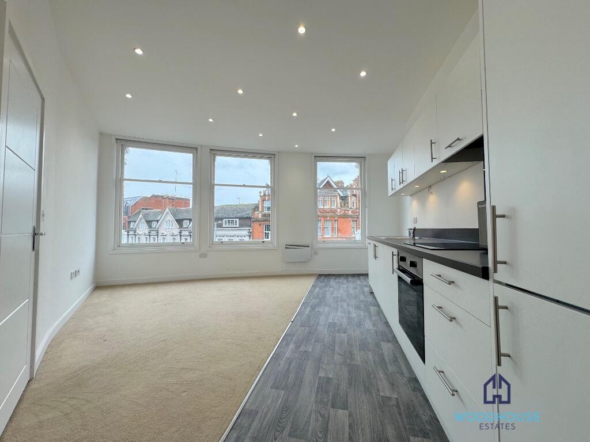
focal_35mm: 14
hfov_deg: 102.1
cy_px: 221
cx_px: 295
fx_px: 239
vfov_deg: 85.7
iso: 40
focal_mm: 2.22
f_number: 2.2
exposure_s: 1/245
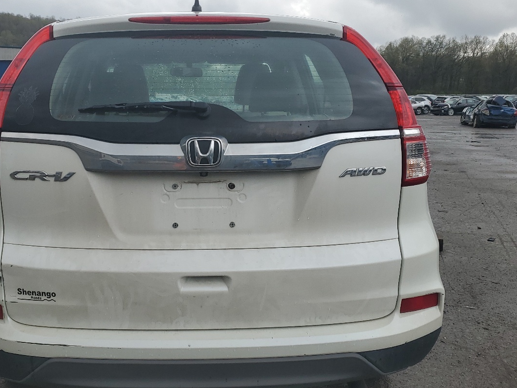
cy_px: 217
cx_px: 196
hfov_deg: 47.5
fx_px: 582
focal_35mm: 39
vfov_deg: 36.8
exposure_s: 1/2500
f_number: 1.5
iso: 50
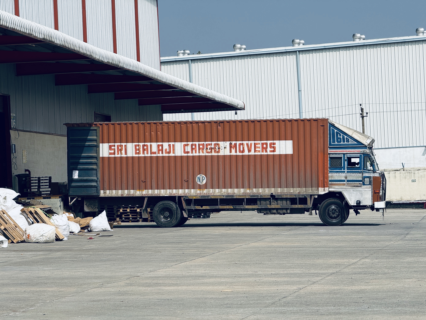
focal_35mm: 120
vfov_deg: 12.3
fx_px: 1477
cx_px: 213
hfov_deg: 16.4
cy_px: 160
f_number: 2.8
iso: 50
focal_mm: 15.66
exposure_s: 1/3195
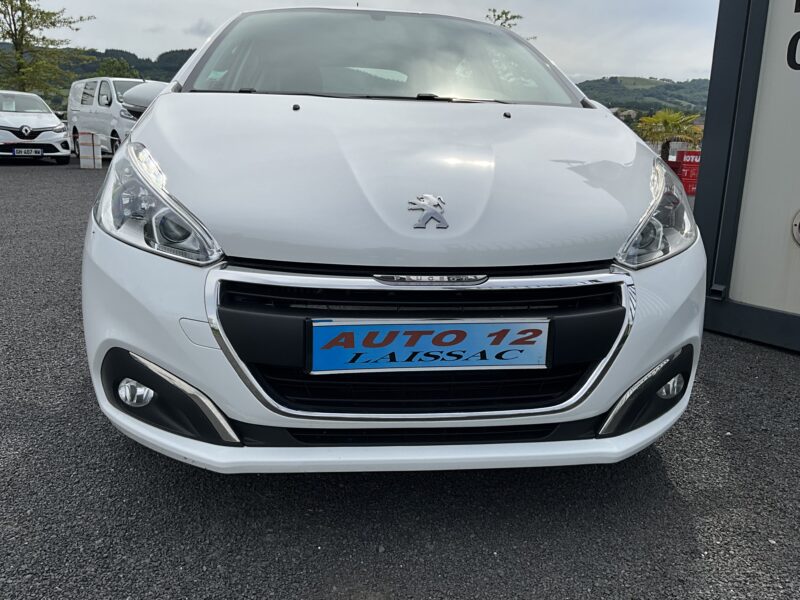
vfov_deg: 48.2
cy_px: 300
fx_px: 670
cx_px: 400
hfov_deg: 61.7
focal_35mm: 29
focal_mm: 3
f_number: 1.8
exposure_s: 1/2538
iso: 25
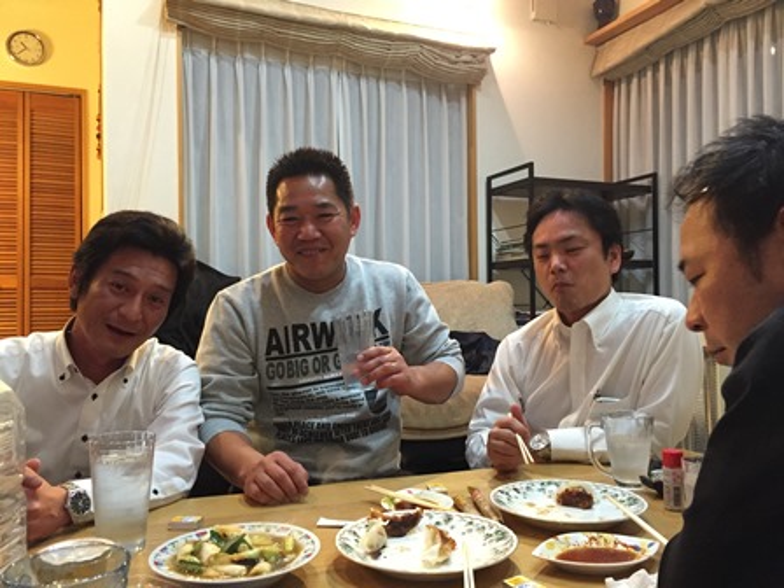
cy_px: 294
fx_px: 657
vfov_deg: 48.2
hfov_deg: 61.7
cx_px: 392
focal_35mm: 29
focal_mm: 4.15
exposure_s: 1/24
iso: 250
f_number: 2.2
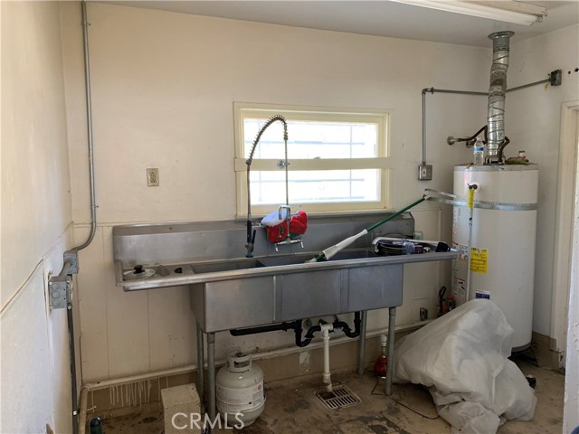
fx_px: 435
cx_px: 290
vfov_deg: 53.1
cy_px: 217
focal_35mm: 26
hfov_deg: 67.3
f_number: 1.8
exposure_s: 1/60
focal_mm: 4.25
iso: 160
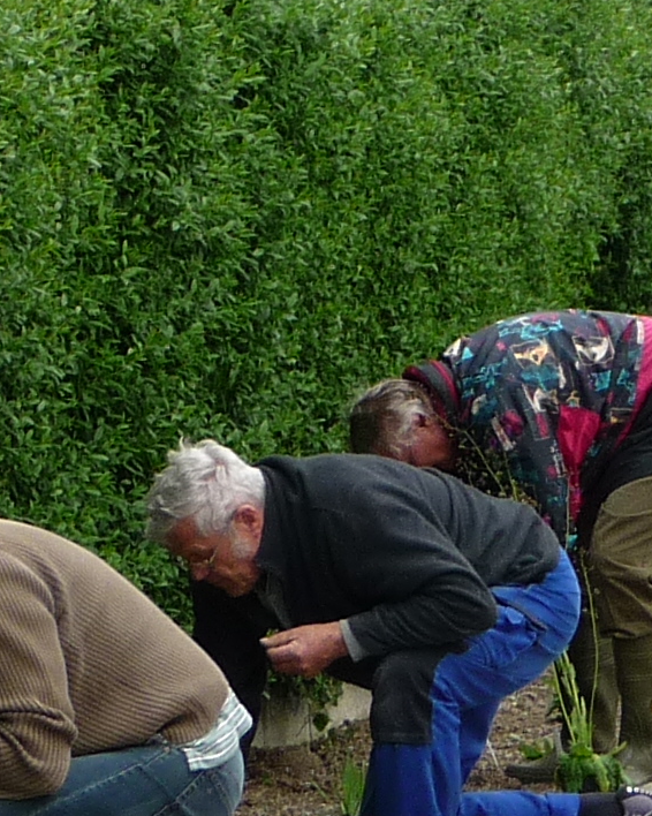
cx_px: 632
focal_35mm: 240
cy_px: 269
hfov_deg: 6.4
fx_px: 5791
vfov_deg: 8.1
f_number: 4.2
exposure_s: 1/200
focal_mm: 8.5
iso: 100
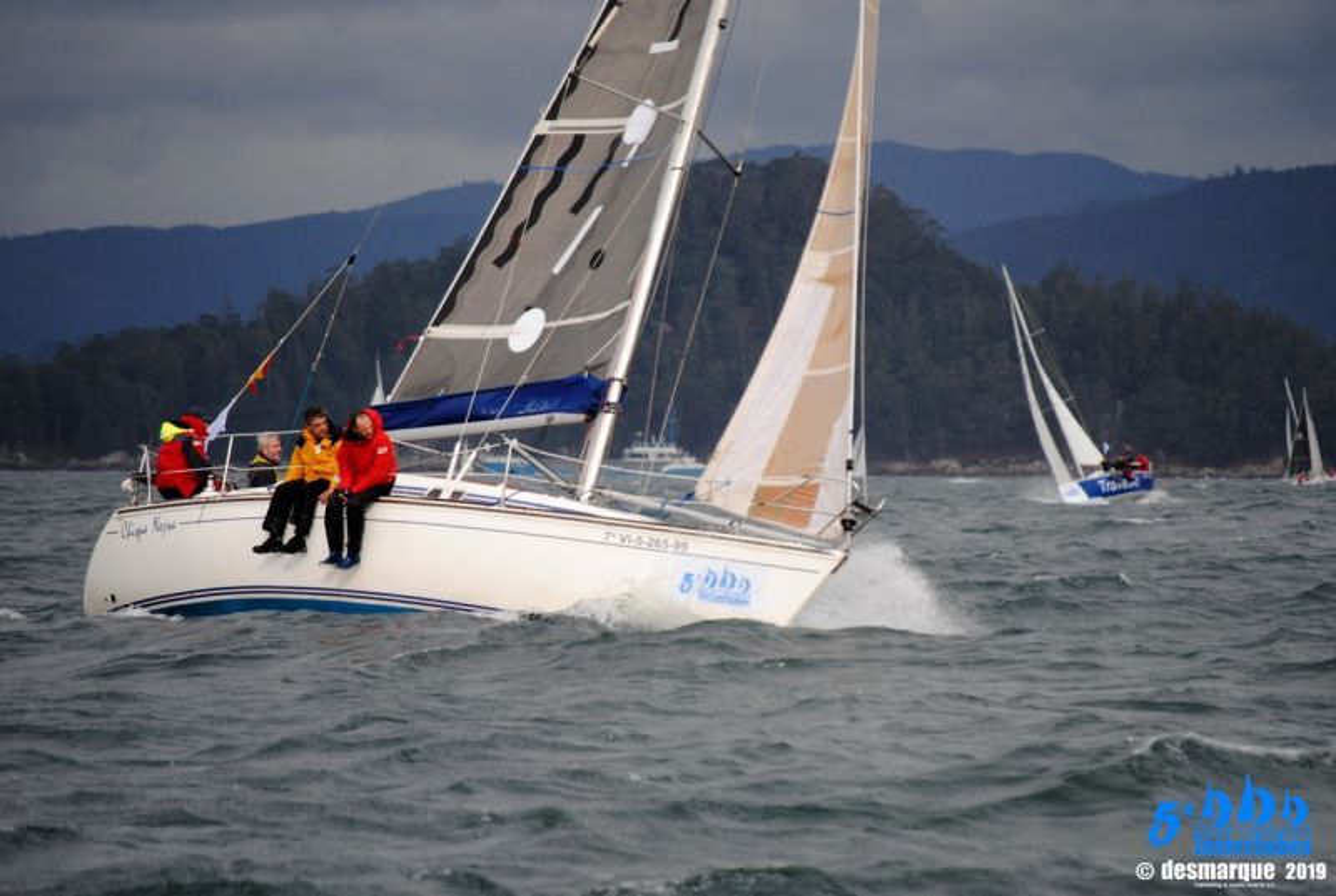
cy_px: 448
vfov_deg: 5.3
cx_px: 668
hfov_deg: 7.8
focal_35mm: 262
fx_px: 9762
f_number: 5.3
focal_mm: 175
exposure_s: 1/500
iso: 280
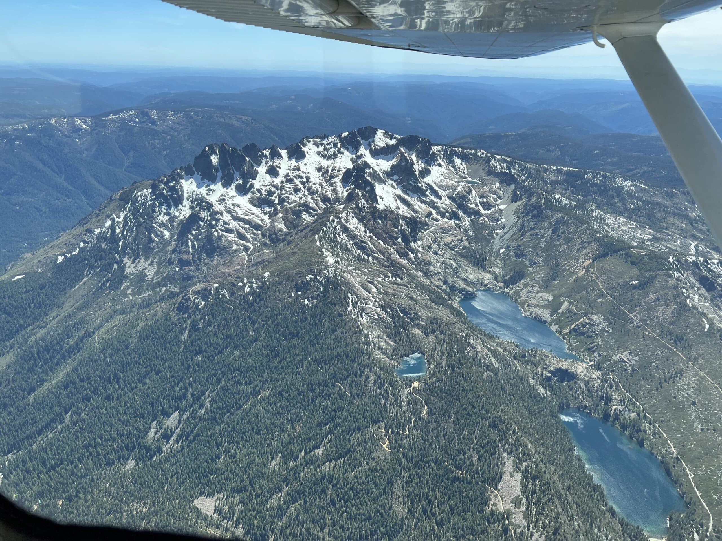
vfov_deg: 53.1
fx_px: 542
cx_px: 361
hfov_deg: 67.3
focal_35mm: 26
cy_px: 270
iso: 50
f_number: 1.5
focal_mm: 5.7
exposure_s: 1/2762
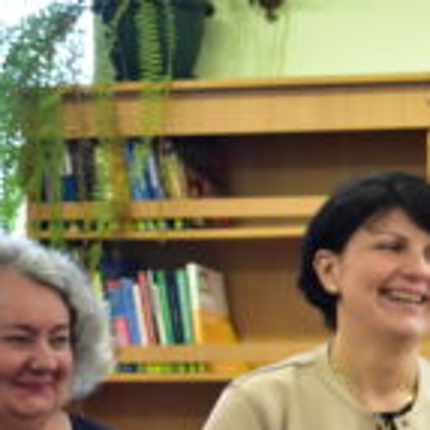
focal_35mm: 169
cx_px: 839
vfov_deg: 10.3
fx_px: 2375
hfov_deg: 9.7
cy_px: 439
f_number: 4.5
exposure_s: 1/100
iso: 2000
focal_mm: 30
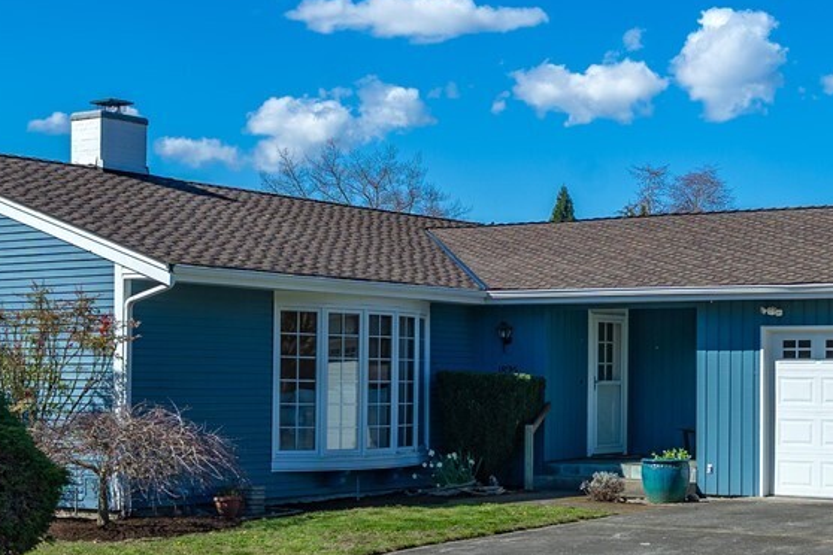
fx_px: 1689
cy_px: 311
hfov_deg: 27.6
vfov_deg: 18.7
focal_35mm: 73
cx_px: 528
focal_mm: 24
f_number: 7.1
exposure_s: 1/250
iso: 100
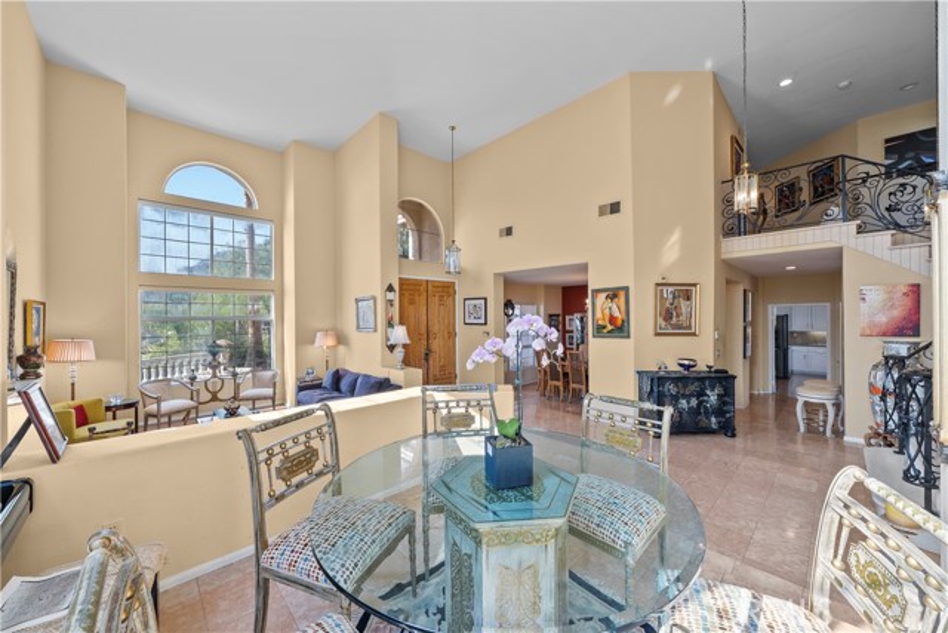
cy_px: 316
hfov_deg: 108.3
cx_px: 474
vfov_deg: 85.5
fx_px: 342
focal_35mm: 13
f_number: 9
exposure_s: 1/5
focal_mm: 13
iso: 250
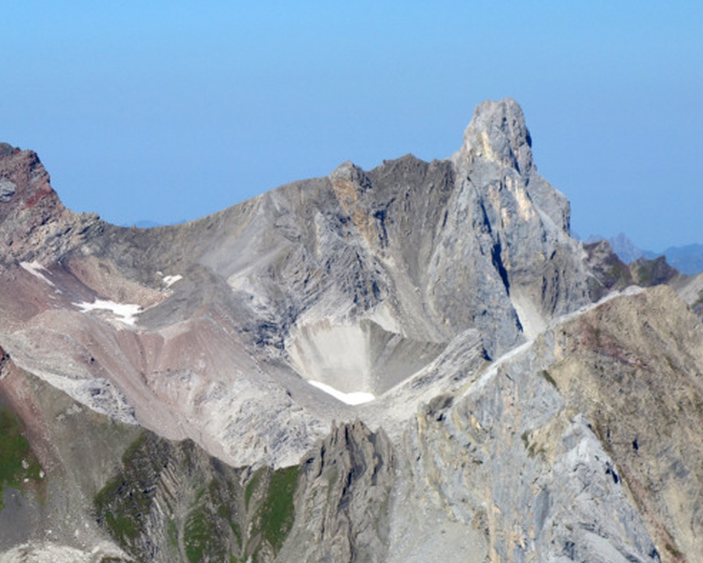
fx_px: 3497
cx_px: 140
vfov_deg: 9.2
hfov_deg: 11.4
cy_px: 361
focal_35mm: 168
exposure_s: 1/800
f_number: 6.3
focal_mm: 31.83
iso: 125
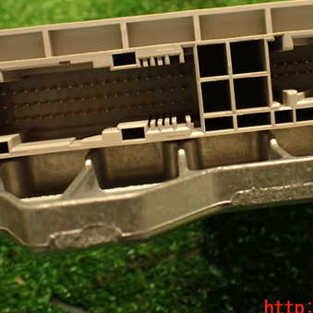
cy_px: 113
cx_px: 196
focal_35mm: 47
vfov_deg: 35.8
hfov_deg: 35.9
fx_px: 481
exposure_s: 1/30
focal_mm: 5.4
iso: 400
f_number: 2.3
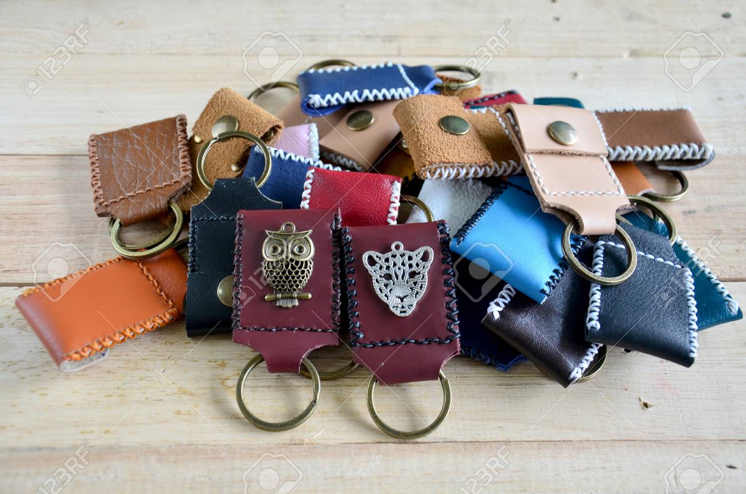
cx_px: 373
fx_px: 931
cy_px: 247
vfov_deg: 29.7
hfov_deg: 43.7
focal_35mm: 45
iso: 200
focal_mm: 30
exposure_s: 1/13
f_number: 5
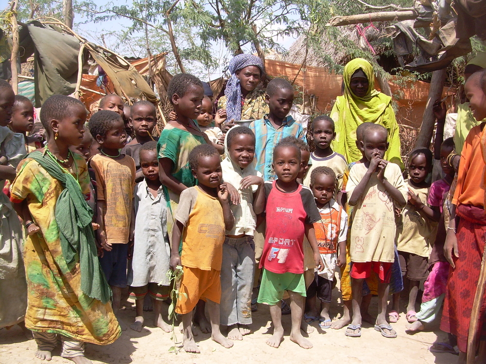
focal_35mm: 38
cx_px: 243
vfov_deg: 37.7
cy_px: 182
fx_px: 534
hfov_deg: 49.0
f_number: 4.6
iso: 50
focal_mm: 6.3
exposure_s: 1/250
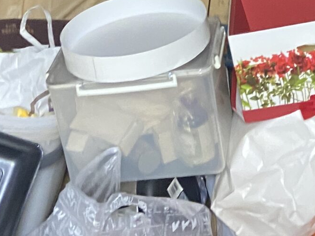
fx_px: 910
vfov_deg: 13.8
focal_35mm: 100
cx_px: 207
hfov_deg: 19.6
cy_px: -127
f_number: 1.8
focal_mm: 4.25
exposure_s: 1/33
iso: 500
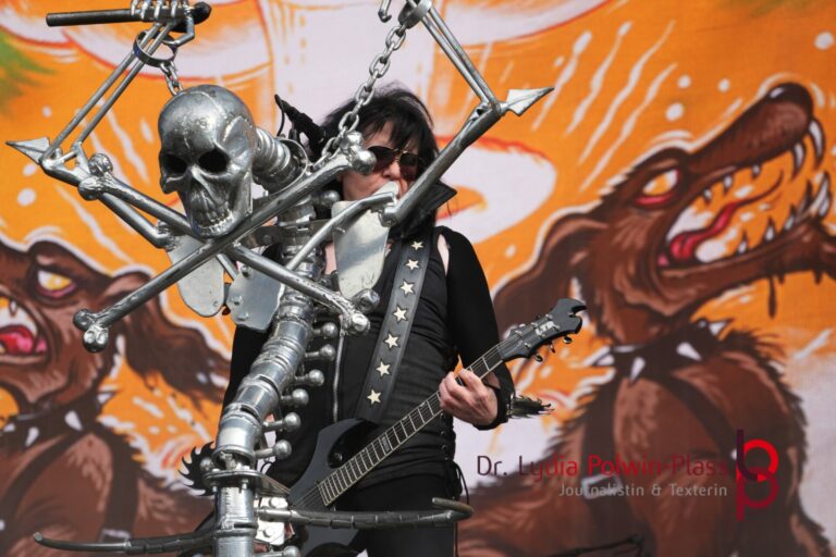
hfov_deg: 12.6
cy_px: 278
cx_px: 418
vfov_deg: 8.4
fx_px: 3797
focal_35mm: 164
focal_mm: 109
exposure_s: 1/200
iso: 160
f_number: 5.6
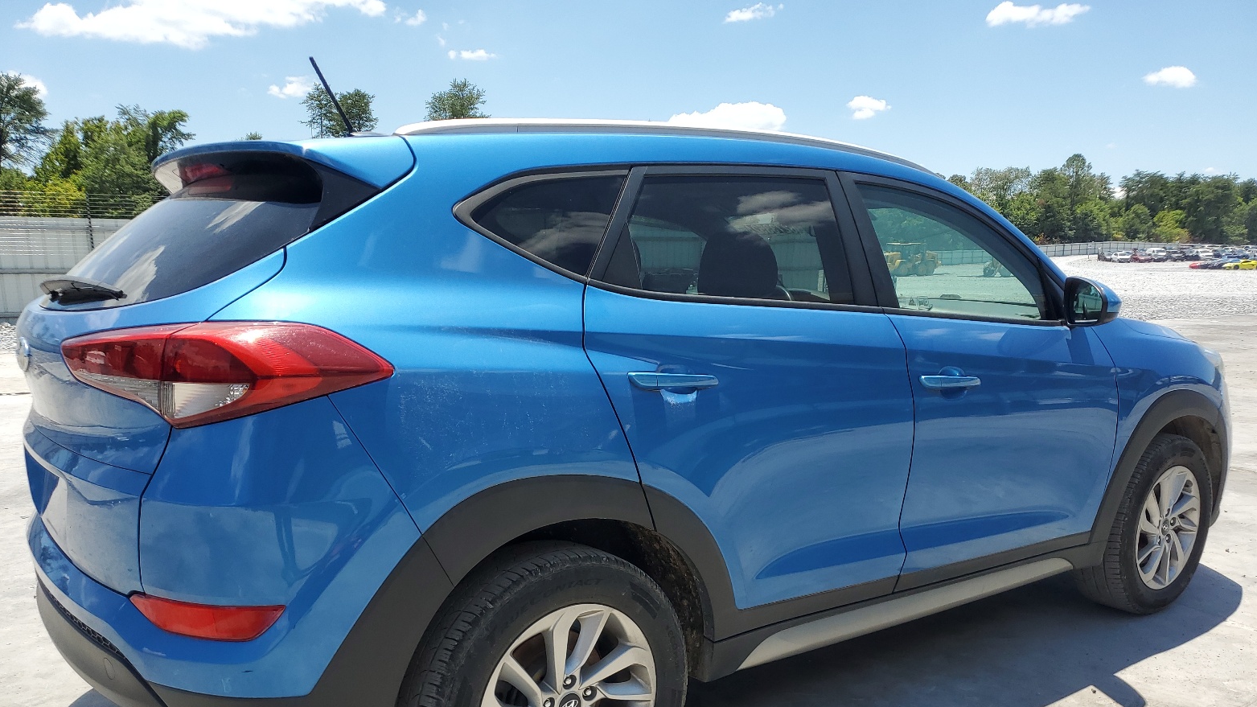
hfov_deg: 66.1
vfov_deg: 39.7
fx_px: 967
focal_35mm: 29
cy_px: 470
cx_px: 622
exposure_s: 1/2500
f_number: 1.5
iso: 50
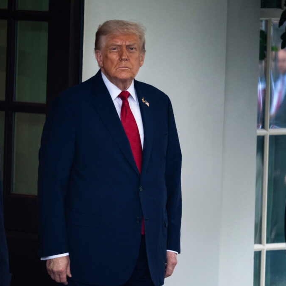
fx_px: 4786
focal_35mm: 512
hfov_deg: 3.4
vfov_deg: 3.4
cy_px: 143
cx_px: 112
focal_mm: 400
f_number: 5.6
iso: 2500
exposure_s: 1/400
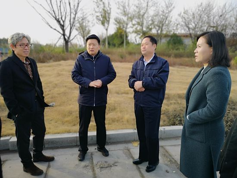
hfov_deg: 65.3
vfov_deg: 51.4
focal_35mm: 27
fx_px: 185
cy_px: 89
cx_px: 118
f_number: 1.8
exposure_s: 1/272
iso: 50
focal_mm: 3.95
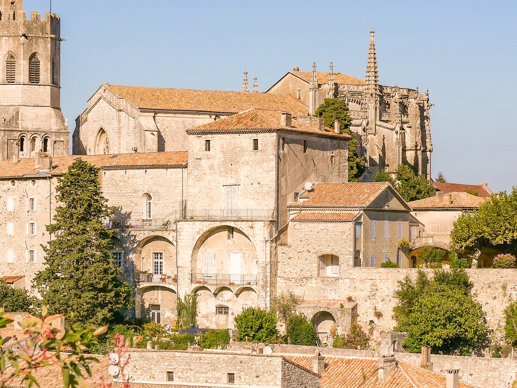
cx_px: 186
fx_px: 1868
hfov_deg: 15.7
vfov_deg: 11.9
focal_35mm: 125
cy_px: 234
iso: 200
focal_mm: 34
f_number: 9
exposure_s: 1/800
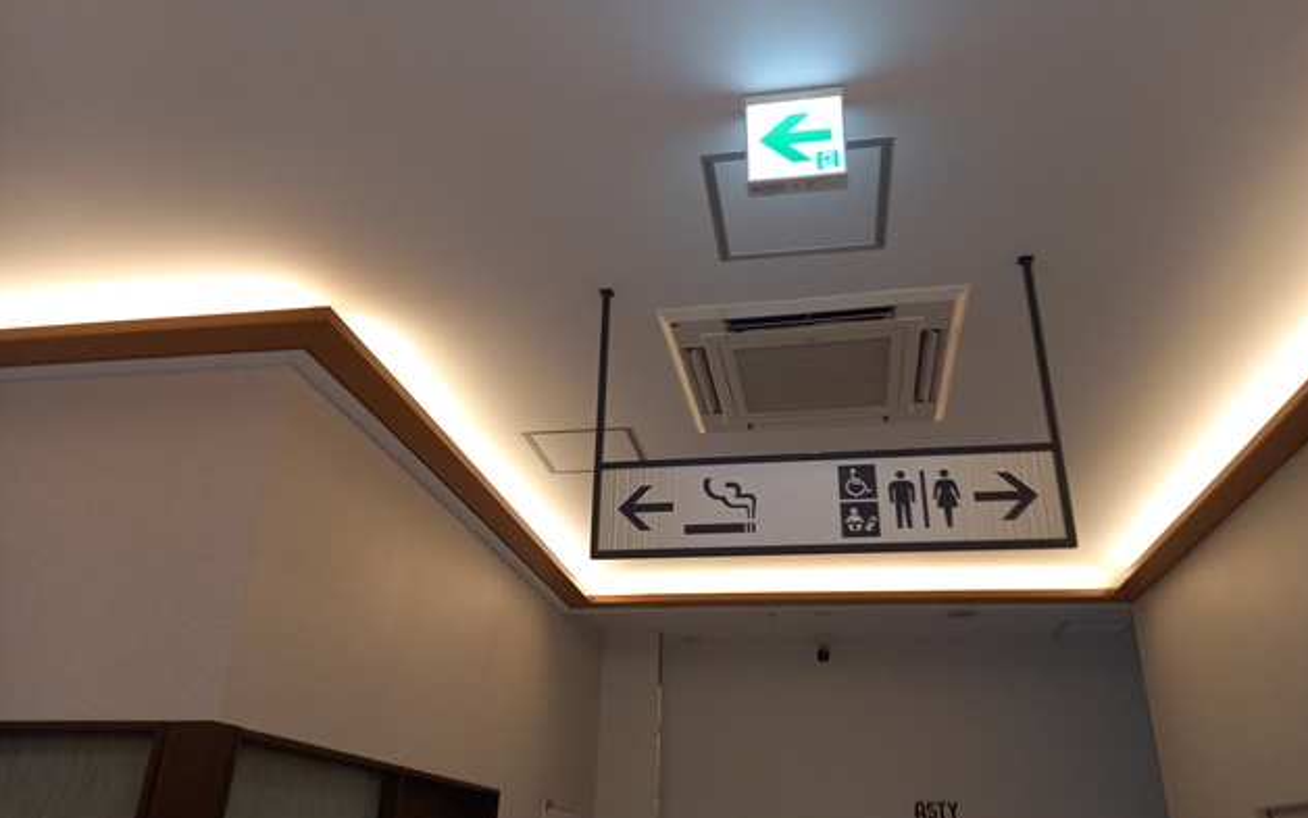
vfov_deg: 46.0
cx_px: 664
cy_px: 450
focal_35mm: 27
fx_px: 963
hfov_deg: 68.4
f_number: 1.8
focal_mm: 4.65
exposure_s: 1/60
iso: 160
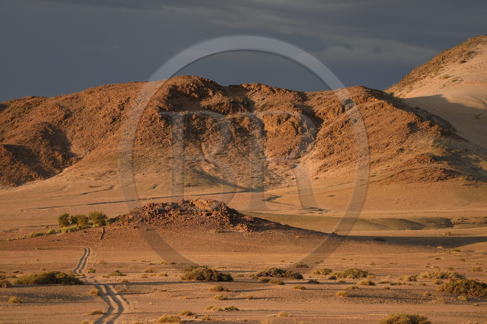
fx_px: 2703
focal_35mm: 200
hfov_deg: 10.3
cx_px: 244
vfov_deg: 6.9
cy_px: 162
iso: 200
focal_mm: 200
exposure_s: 1/320
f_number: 3.5
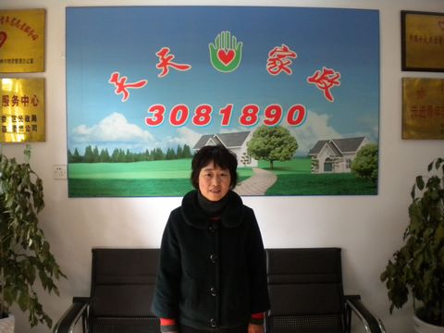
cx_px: 222
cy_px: 166
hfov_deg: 52.6
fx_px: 449
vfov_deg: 40.7
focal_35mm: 35
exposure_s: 1/50.8
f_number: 3.1
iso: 400
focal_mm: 6.3
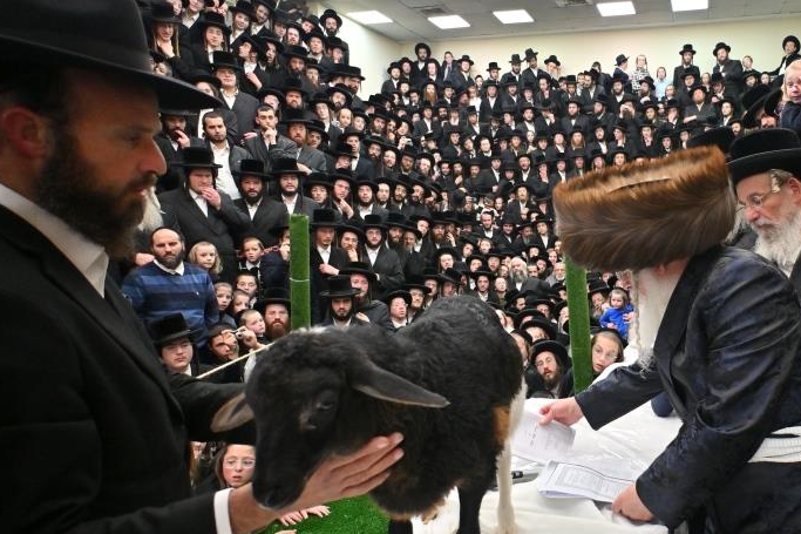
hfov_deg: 64.4
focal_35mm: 27
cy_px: 286
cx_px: 575
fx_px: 601
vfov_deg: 47.9
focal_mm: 12
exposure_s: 1/200
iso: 640
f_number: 3.5
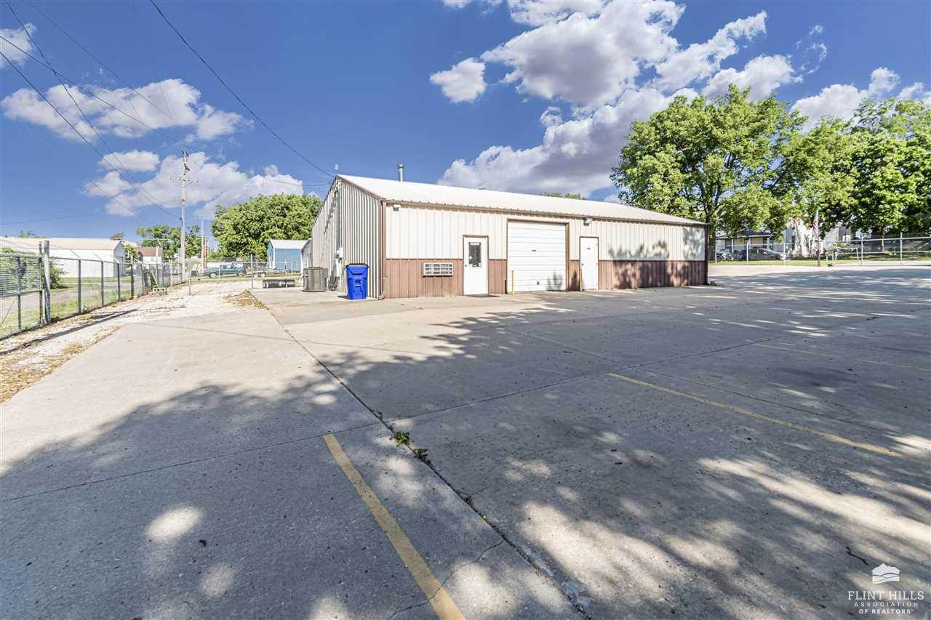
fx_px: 388
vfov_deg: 77.3
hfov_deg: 100.4
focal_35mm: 15
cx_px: 466
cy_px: 310
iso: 100
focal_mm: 10
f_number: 7.1
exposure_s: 1/200
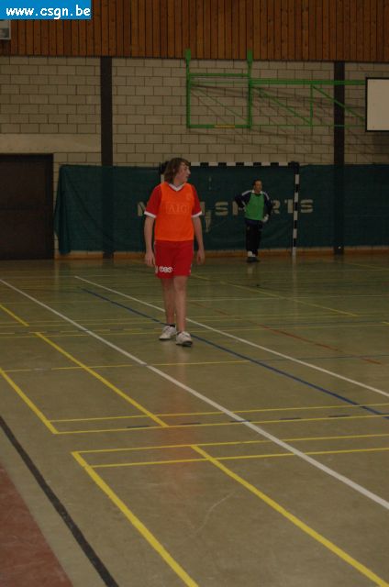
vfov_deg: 24.7
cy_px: 294
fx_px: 1343
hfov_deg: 16.5
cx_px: 194
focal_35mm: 82
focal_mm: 55
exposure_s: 1/60
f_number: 5.6
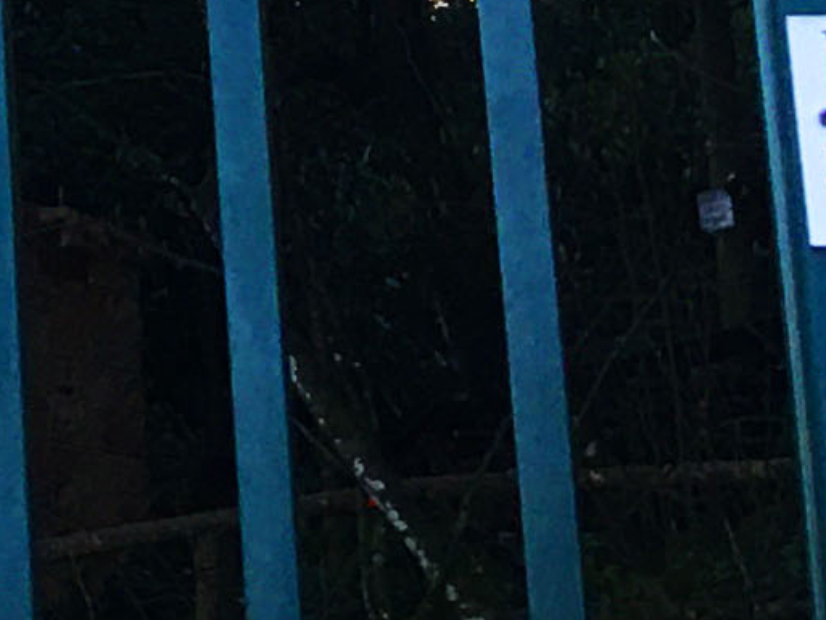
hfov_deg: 7.8
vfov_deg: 6.1
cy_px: -1093
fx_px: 5442
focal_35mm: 228
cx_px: -1422
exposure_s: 1/40
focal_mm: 4.15
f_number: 2.2
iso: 25
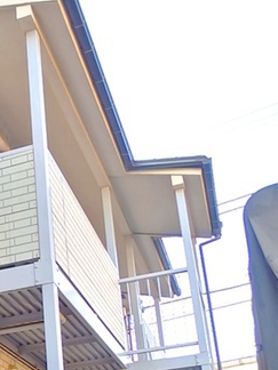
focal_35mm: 54
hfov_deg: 26.2
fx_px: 578
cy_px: 325
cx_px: 29
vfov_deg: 33.8
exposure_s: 1/80
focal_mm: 4.5
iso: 100
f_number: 3
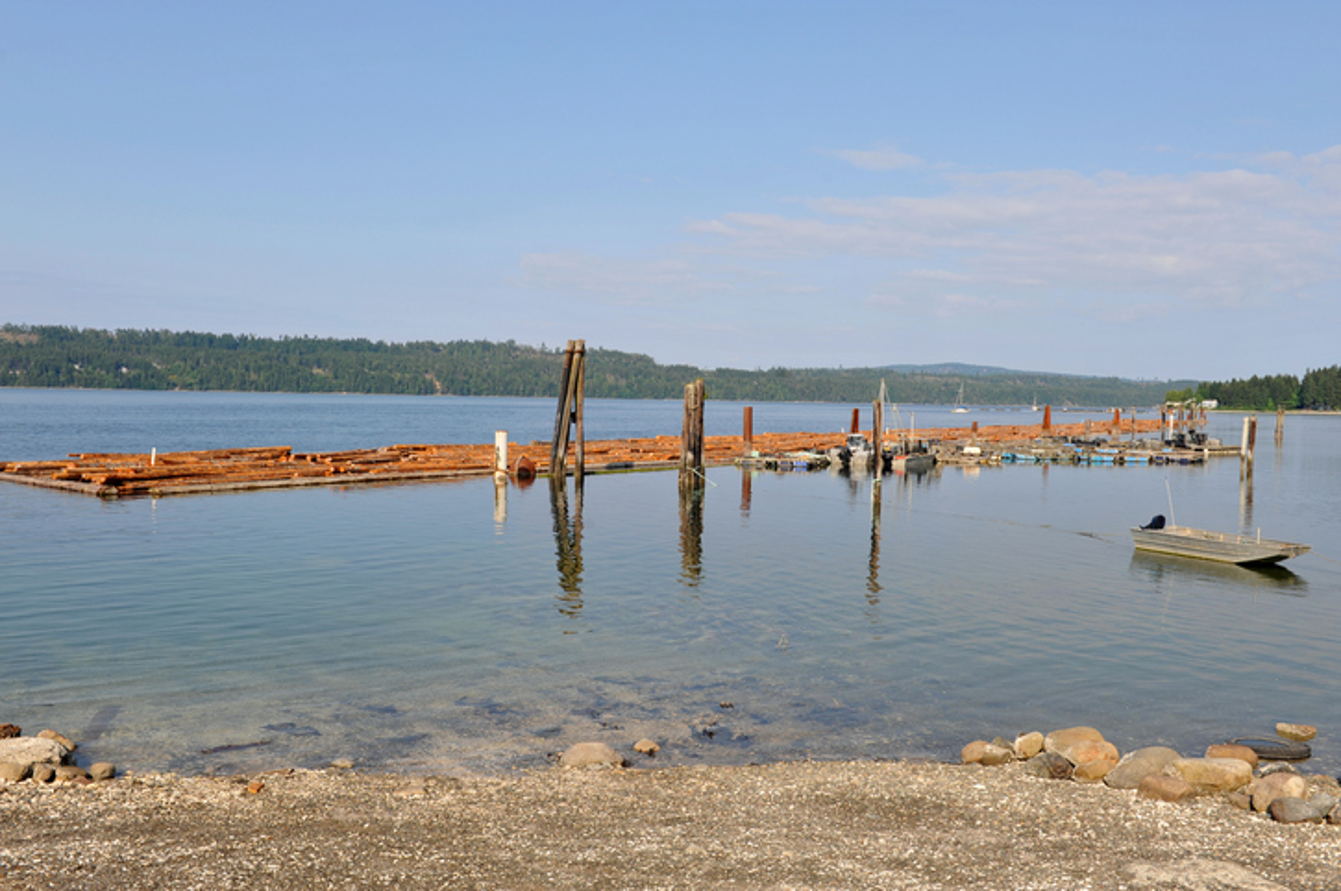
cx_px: 670
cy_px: 446
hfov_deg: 58.8
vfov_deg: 41.0
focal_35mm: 32
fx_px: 1191
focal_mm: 32
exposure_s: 1/320
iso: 200
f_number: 9
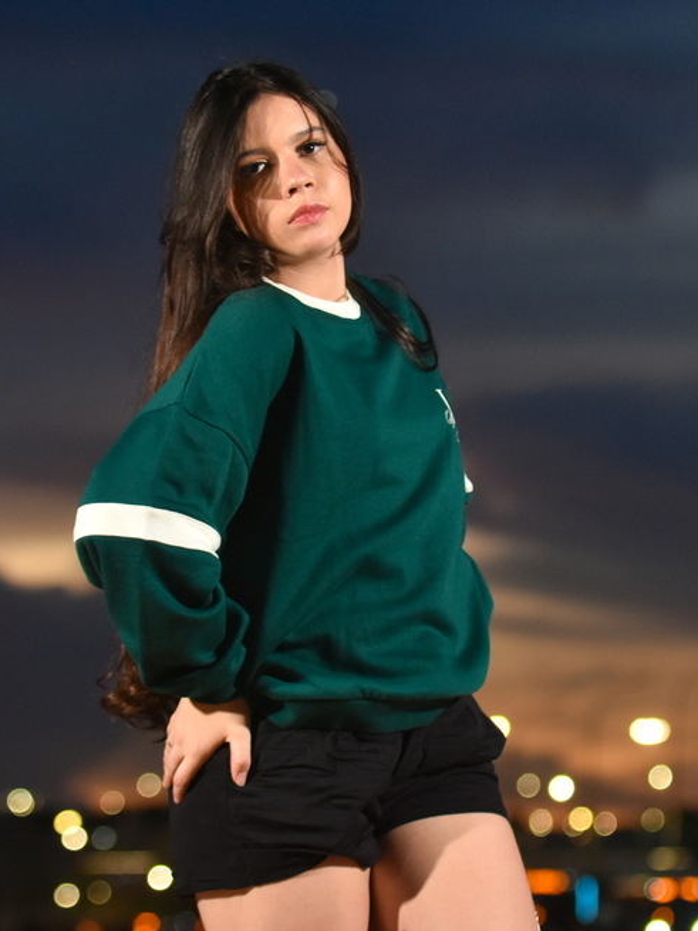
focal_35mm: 185
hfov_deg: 8.0
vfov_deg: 10.7
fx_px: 4975
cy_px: 432
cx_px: 347
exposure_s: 1/125
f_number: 4
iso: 800
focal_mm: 70
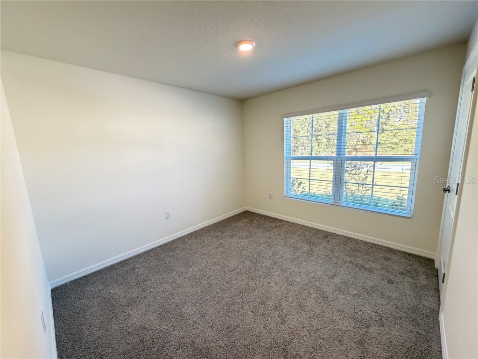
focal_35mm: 14
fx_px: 193
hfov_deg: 102.1
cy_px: 180
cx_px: 239
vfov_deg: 85.7
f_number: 2.2
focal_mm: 2.22
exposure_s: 1/120
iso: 320
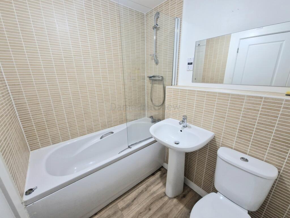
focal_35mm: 13
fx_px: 109
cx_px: 145
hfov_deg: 106.2
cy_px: 109
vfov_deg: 89.9
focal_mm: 2.2
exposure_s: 1/50
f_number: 2.2
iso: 250
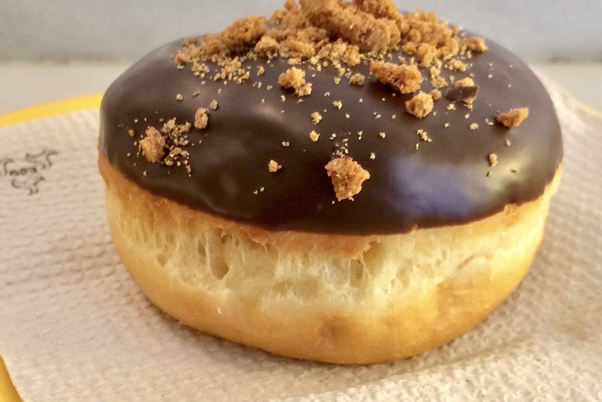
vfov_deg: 31.9
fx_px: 702
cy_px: 189
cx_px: 299
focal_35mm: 42
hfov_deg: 46.4
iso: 125
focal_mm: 4.12
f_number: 2.2
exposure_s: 1/33
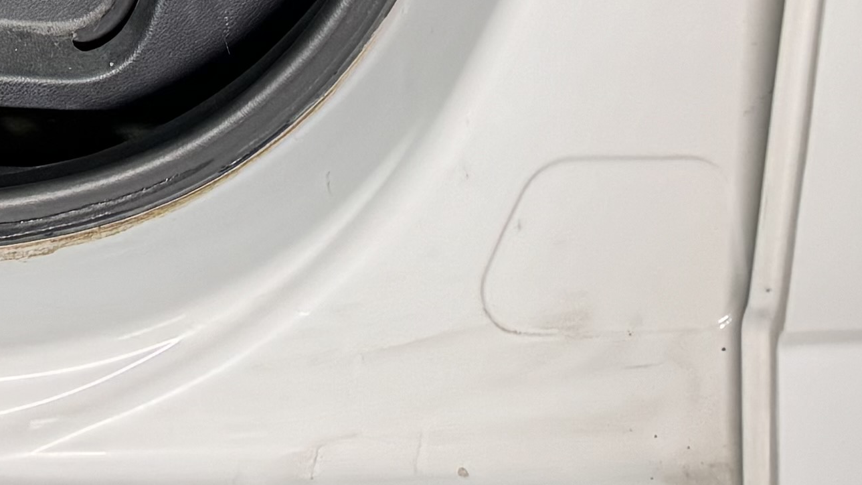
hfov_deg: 17.6
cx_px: -173
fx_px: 2651
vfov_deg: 8.9
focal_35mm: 116
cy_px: -849
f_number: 1.78
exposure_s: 1/121
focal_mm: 6.76
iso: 160
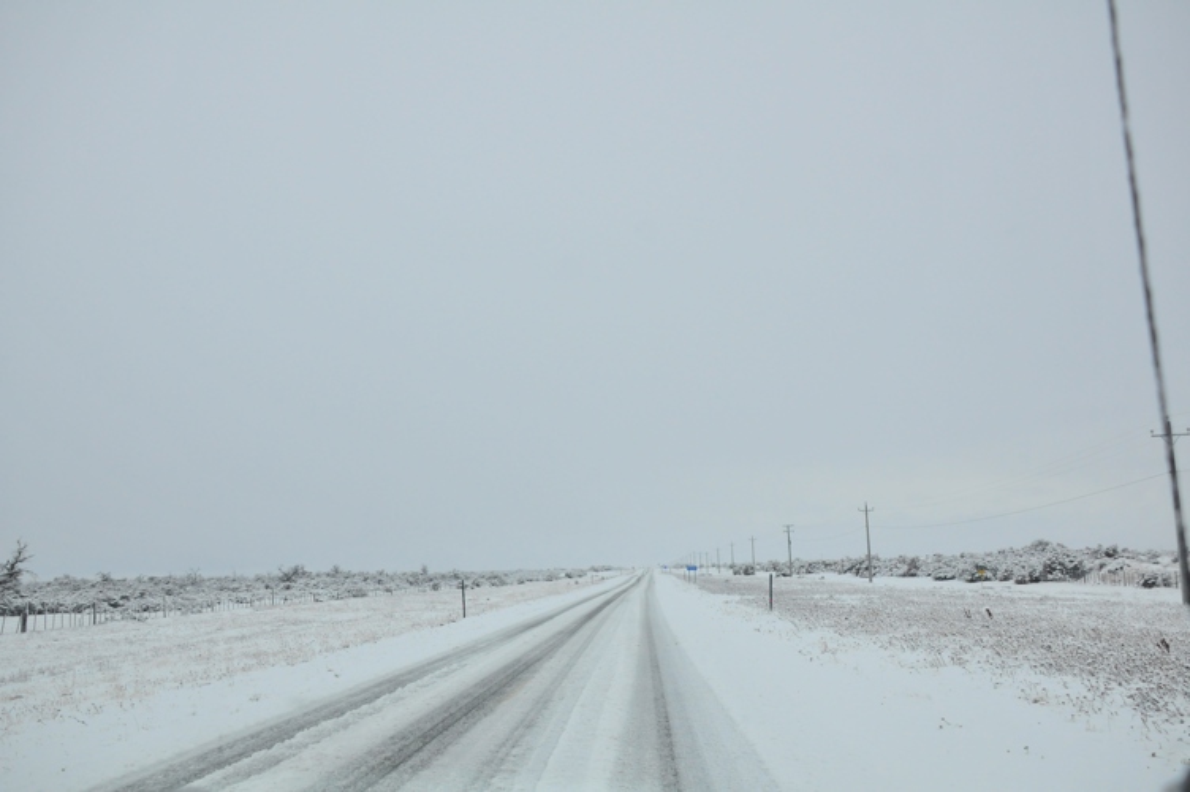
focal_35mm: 39
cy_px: 396
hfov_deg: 49.6
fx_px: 1288
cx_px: 595
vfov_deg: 34.1
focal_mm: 26
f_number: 5.6
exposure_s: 1/2500
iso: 800
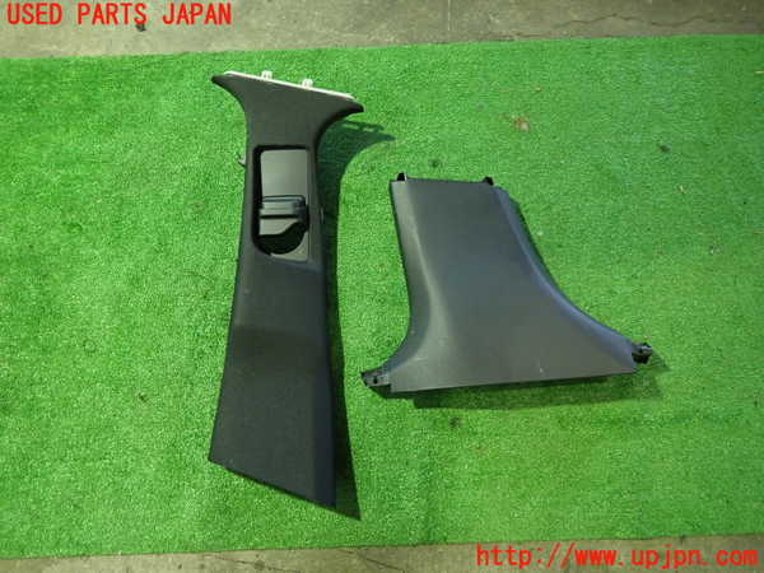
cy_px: 286
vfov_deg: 54.9
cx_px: 382
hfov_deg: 69.4
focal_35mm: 25
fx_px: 552
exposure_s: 1/30
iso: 640
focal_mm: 4.5
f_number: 2
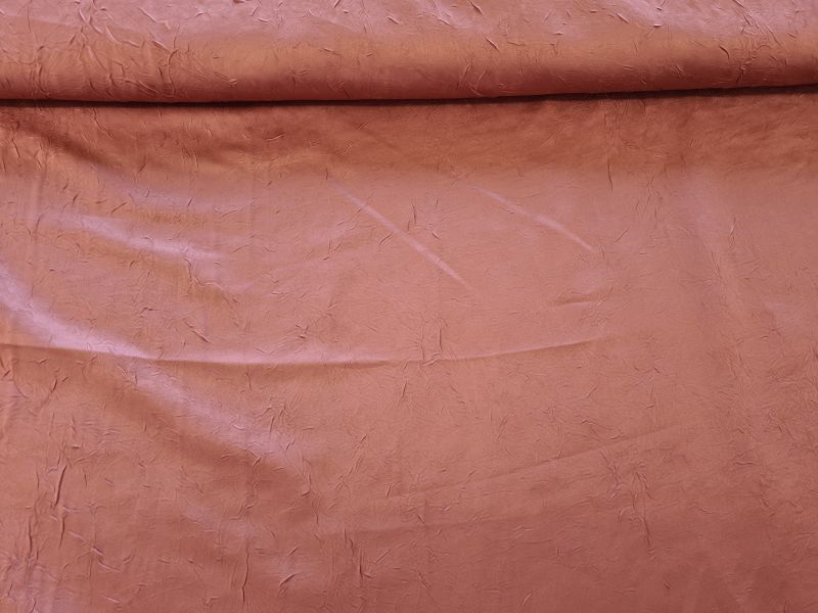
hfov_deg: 67.3
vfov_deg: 53.1
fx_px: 614
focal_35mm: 26
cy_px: 306
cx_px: 409
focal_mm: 5.4
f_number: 1.8
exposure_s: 1/50
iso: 50
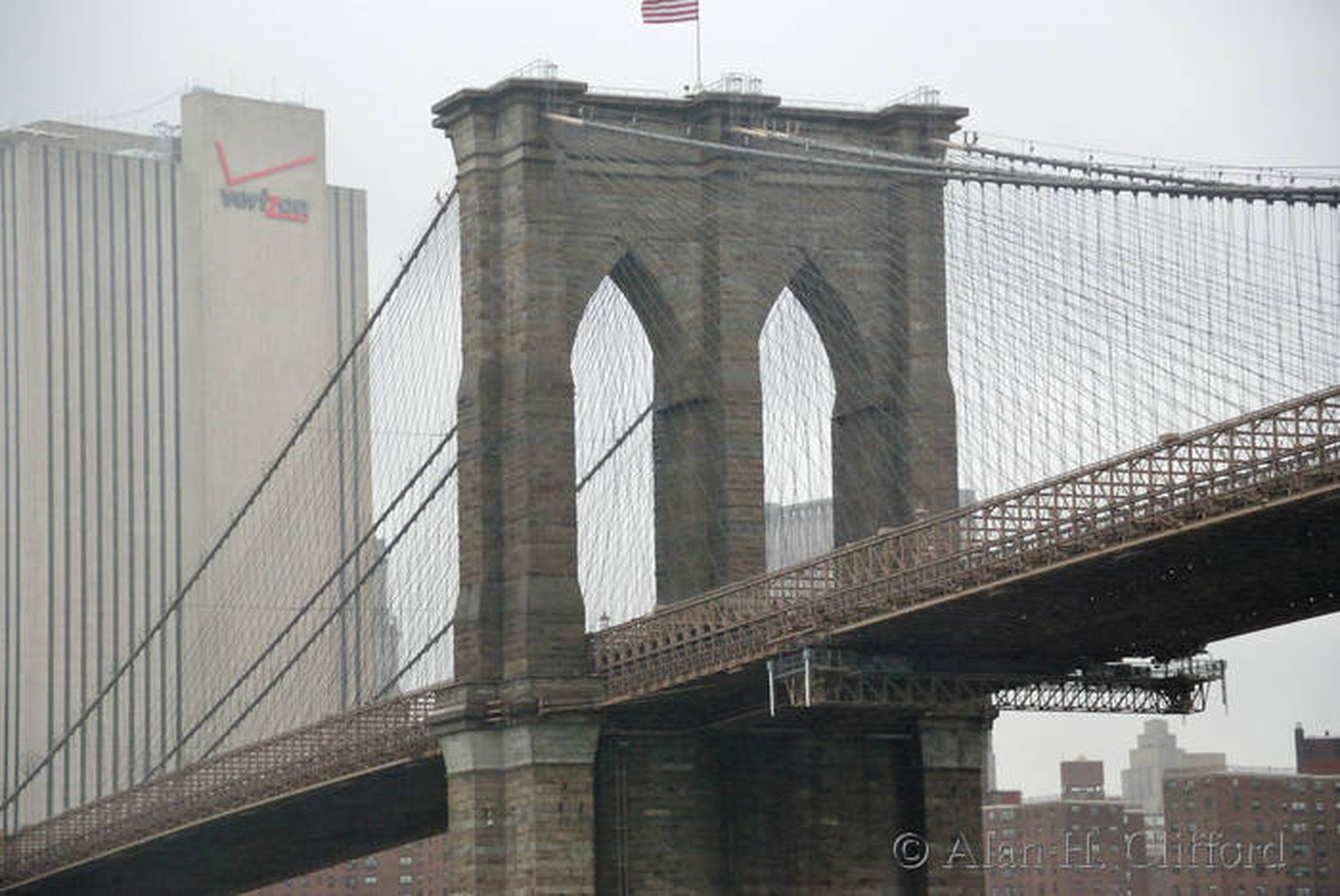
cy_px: 448
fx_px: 4582
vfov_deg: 11.2
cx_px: 670
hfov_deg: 16.6
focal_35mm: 123
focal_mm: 82
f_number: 5.3
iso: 800
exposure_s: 1/500
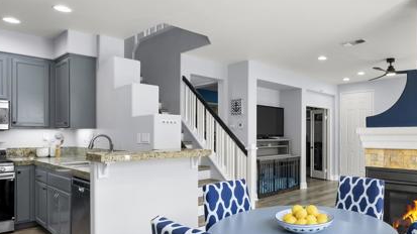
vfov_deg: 44.1
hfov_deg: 68.8
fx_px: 287
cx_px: 294
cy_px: 139
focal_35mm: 26
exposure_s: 1/25
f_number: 8
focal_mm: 16
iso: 500
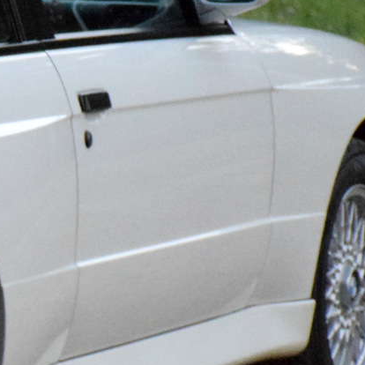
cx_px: -308
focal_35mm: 568
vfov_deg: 3.1
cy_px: 230
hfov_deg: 3.1
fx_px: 6776
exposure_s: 1/80
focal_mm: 90
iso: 6400
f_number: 6.3
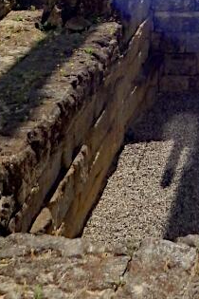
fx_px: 754
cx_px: 276
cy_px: -164
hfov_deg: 14.3
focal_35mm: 91
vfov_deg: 19.2
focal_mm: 4
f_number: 6
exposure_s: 1/640
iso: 125
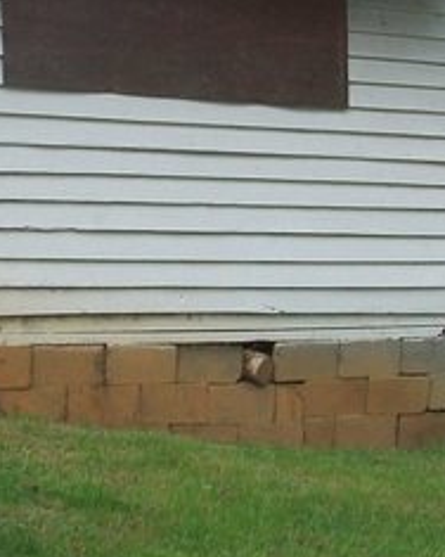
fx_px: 1794
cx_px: 148
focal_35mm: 109
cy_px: 152
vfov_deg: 17.5
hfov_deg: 14.1
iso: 80
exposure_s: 1/320
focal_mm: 5.7
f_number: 2.8
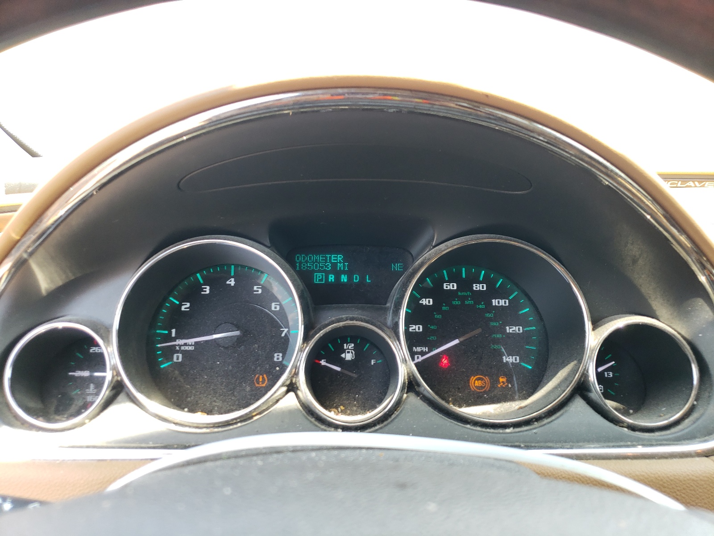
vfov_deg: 53.1
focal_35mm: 26
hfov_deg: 67.3
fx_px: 536
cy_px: 268
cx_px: 357
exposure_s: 1/103
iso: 50
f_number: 1.5
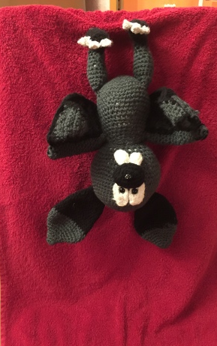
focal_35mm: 31
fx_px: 293
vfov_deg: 61.2
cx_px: 113
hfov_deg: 40.6
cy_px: 173
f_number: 2.2
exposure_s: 1/4
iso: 160
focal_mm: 4.15
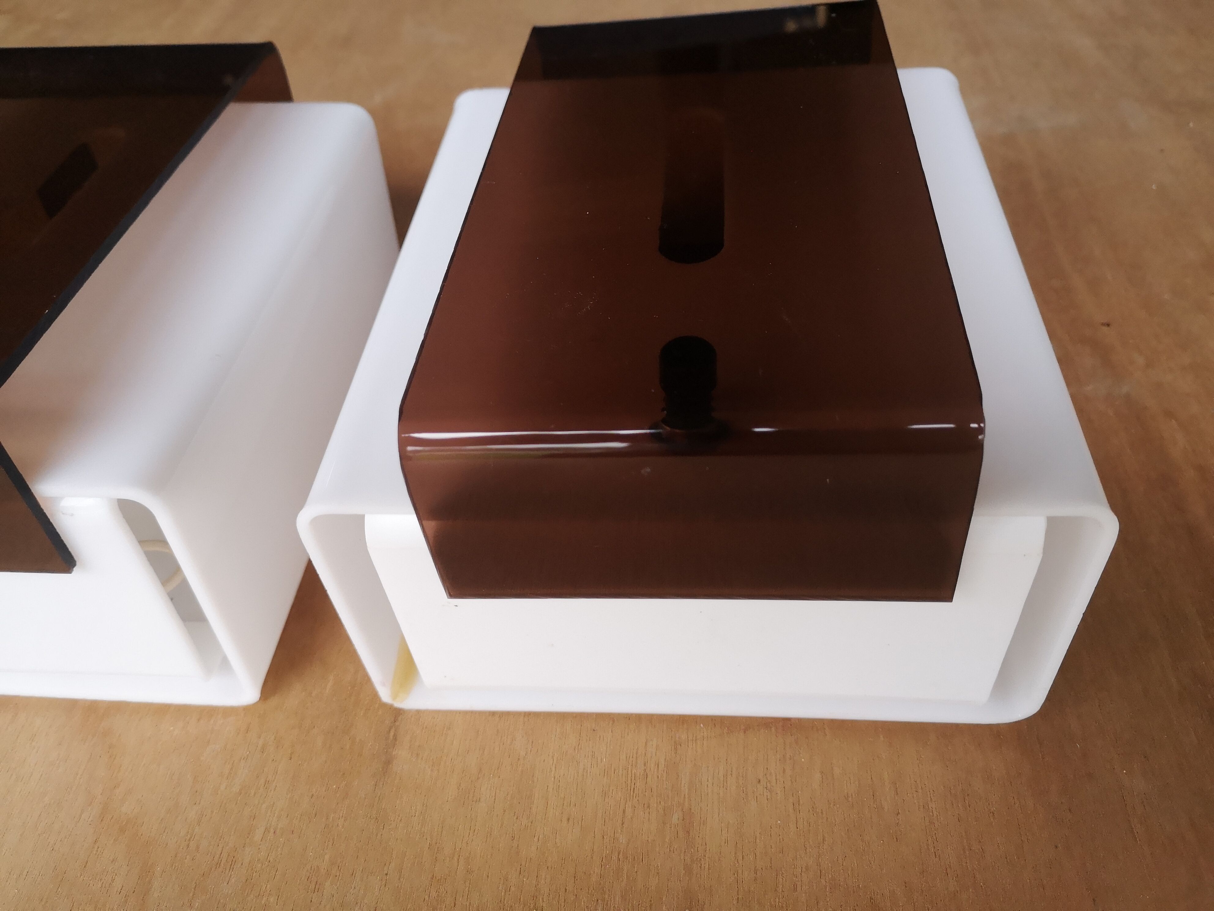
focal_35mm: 27
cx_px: 607
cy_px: 456
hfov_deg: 65.3
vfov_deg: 51.4
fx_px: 947
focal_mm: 3.95
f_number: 1.8
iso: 320
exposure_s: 1/900
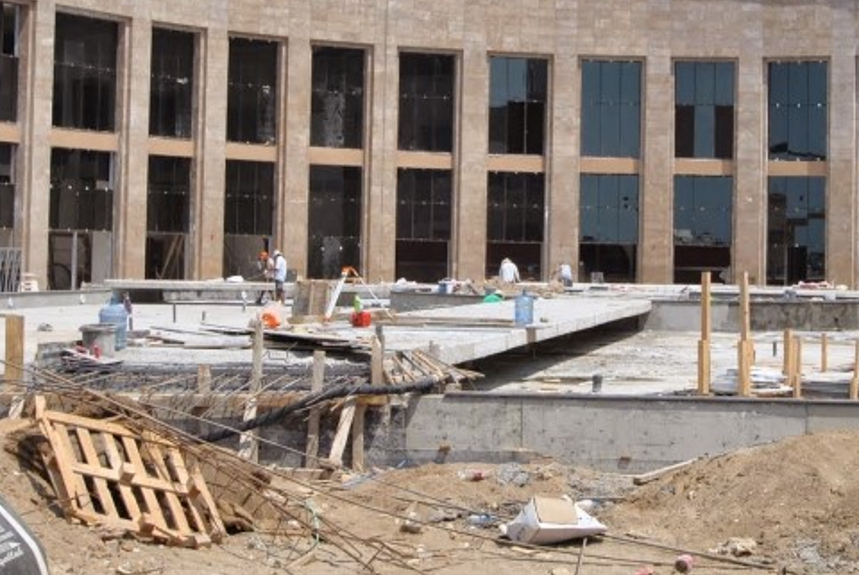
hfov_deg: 23.5
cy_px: 177
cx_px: 595
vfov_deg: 15.9
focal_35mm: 86
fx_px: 2054
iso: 100
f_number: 8
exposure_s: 1/250
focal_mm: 24
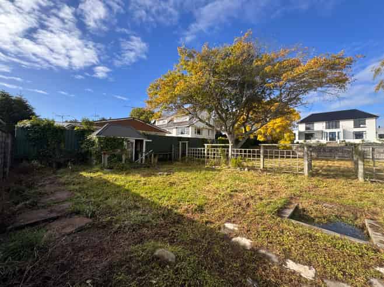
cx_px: 192
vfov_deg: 85.6
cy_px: 144
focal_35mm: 14
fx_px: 155
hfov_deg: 102.1
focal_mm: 2.22
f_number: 2.2
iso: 40
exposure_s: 1/779
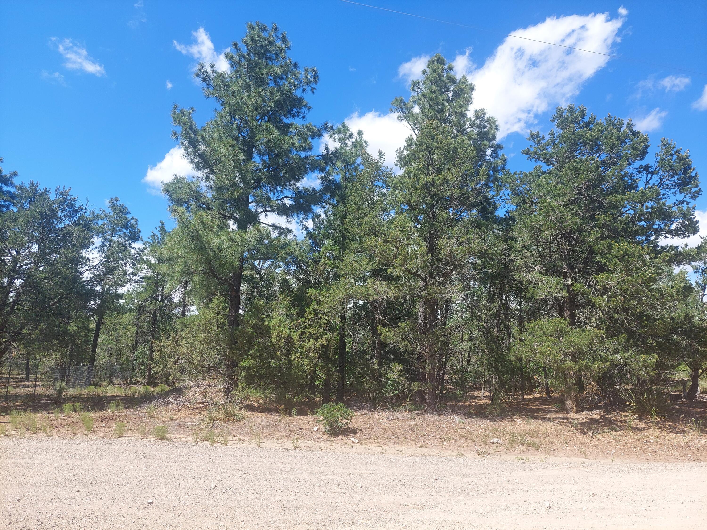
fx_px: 490
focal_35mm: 24
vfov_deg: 56.8
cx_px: 354
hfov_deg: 71.6
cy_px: 265
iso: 40
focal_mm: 5.23
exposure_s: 1/884
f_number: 1.8
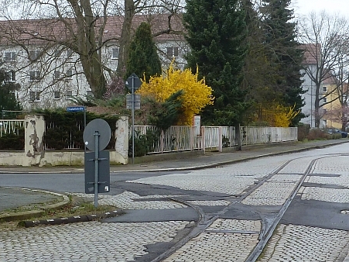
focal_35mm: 75
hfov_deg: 25.9
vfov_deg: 19.6
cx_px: 128
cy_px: 87
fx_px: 756
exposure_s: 1/160
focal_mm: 5.9
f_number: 4
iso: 100
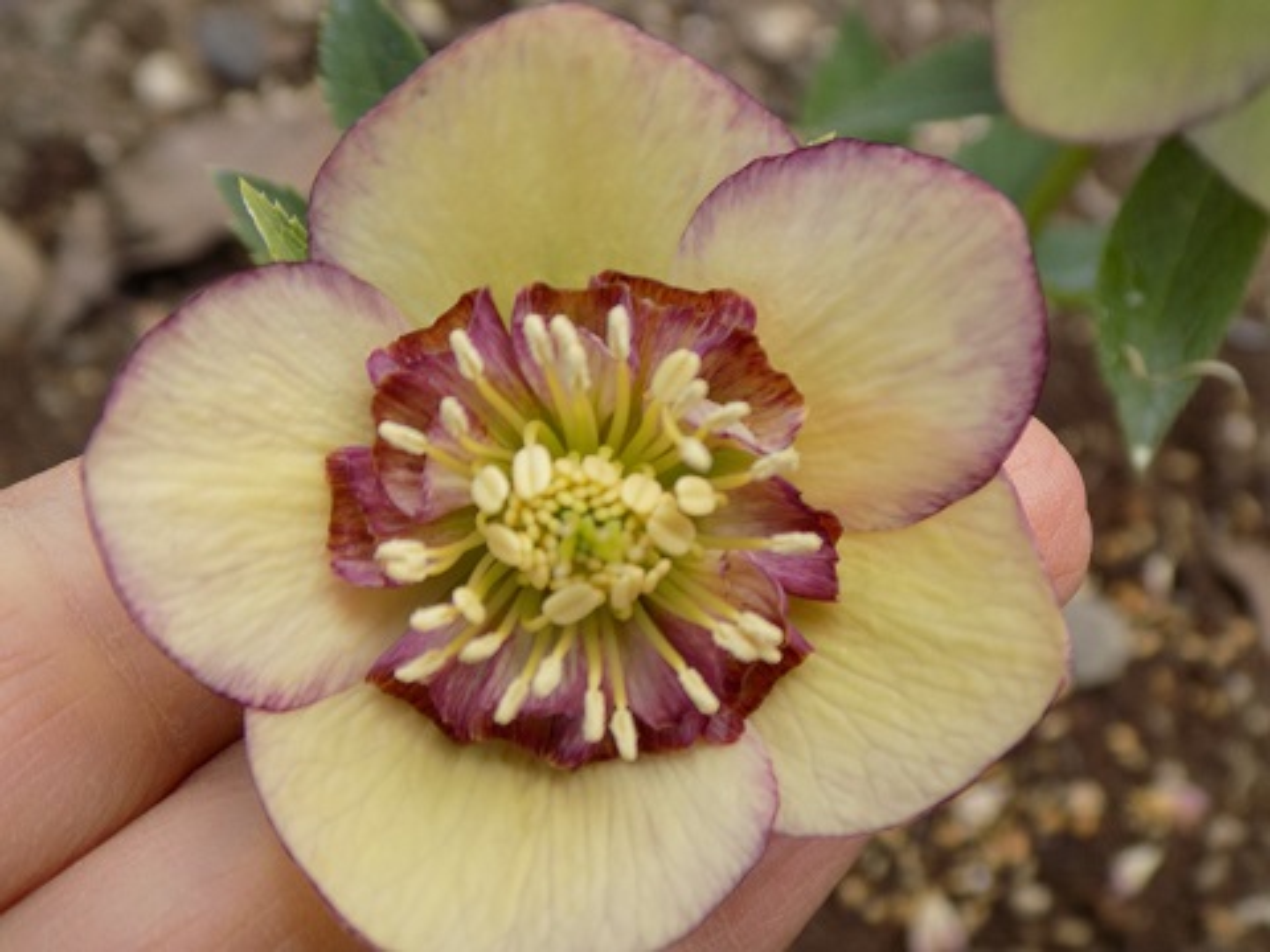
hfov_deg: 41.2
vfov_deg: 31.5
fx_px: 1688
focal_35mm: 46
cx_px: 635
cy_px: 476
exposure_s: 1/80
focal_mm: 8.1
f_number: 3.7
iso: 80
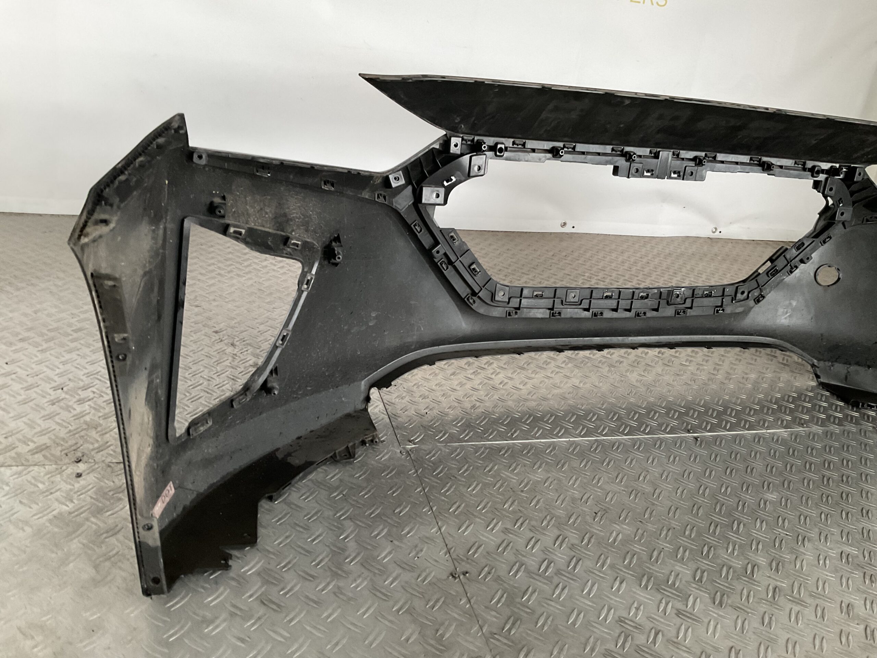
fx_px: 735
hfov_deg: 61.7
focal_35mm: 29
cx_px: 438
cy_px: 329
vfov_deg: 48.2
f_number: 1.8
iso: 200
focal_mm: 3
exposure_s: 1/40
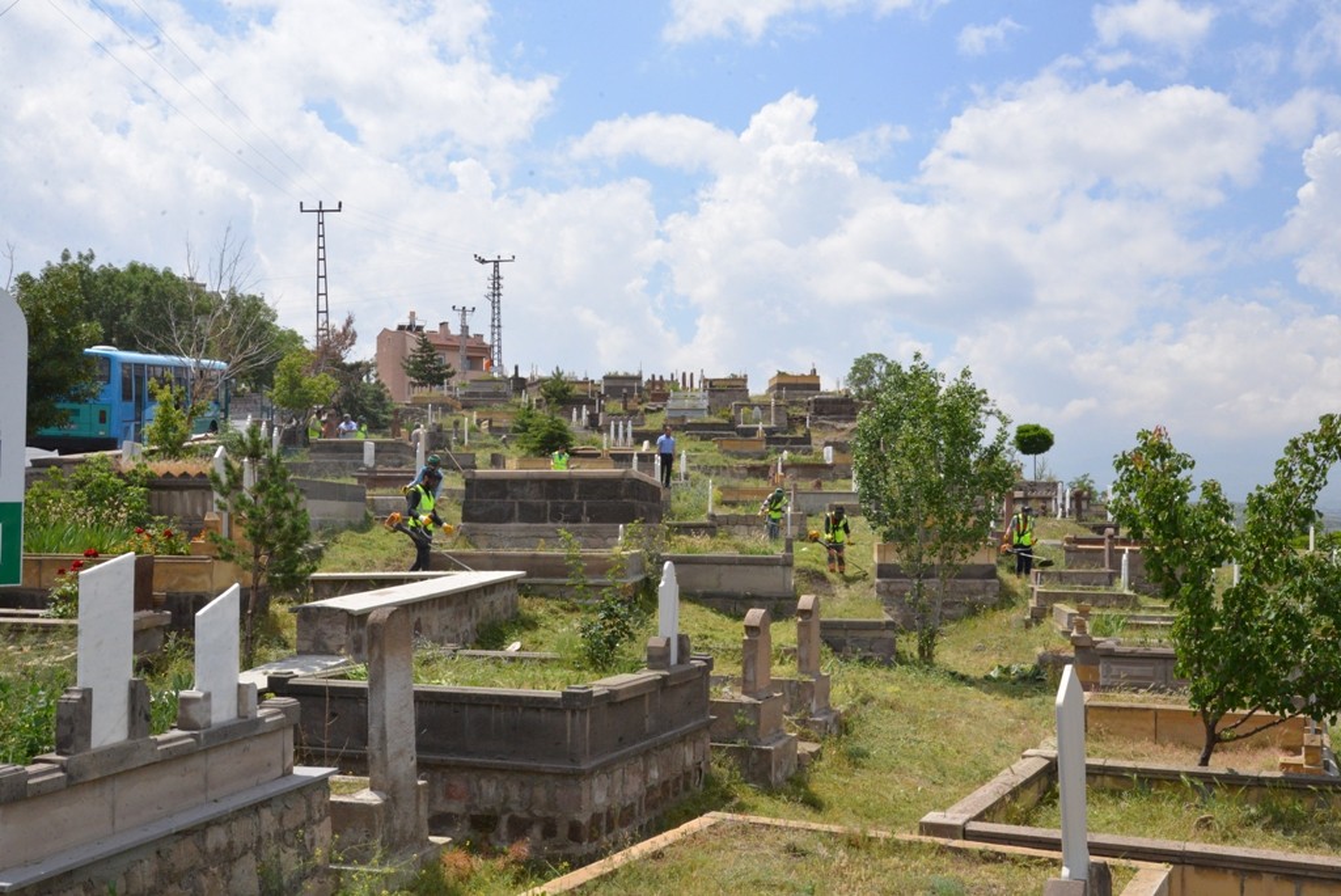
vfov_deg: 35.1
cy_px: 448
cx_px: 670
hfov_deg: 50.7
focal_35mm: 38
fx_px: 1416
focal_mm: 38
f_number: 18
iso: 2500
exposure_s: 1/1250
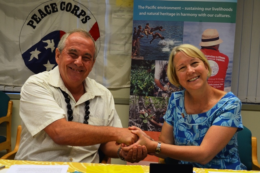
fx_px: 282
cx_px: 130
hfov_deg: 49.5
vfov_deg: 34.2
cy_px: 86
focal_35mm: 39
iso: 400
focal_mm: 26
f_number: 5
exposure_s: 1/100
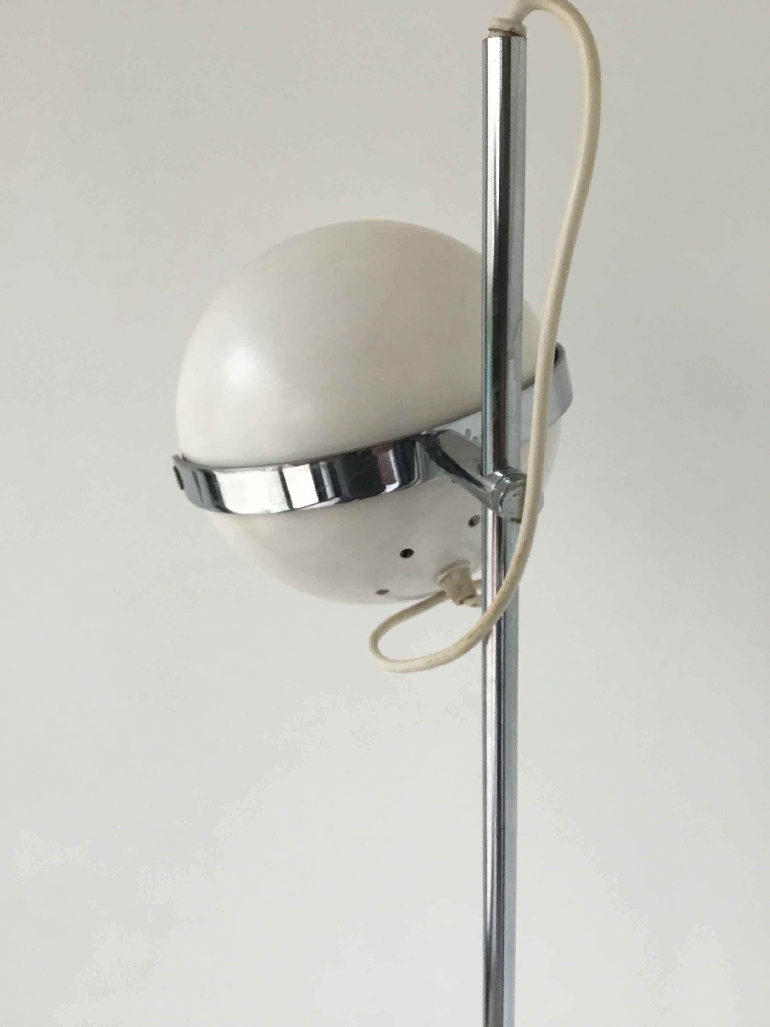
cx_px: 385
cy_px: 514
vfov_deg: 58.4
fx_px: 919
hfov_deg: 45.4
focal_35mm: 31
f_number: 2.4
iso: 40
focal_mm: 3.3
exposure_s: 1/33
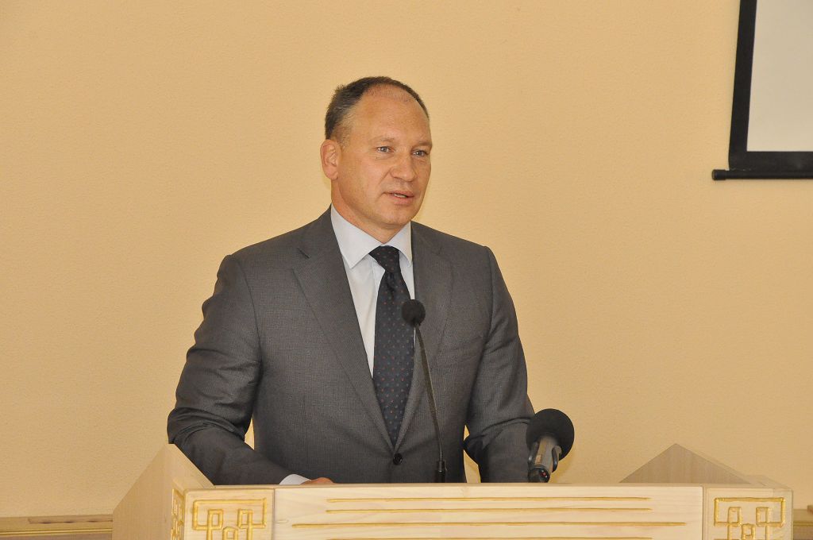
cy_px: 270
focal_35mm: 158
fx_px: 3552
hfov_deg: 13.1
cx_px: 406
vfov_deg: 8.7
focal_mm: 105
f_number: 11
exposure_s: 1/200
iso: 3200
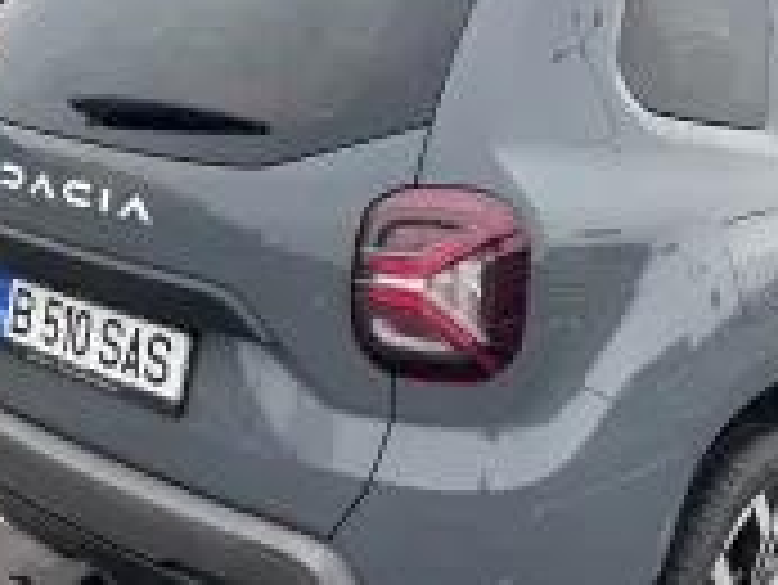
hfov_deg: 35.1
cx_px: 531
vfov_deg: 27.1
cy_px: 274
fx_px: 1215
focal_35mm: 54
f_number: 1.5
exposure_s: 1/558
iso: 50
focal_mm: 5.7
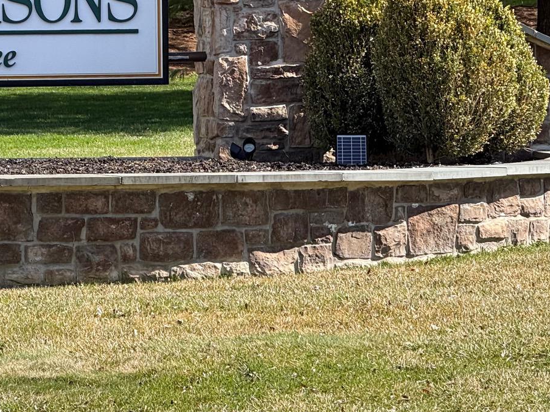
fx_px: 4322
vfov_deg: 5.5
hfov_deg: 7.3
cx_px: 125
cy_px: 135
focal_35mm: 272
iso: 64
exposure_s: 1/533
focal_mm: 15.66
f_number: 2.8
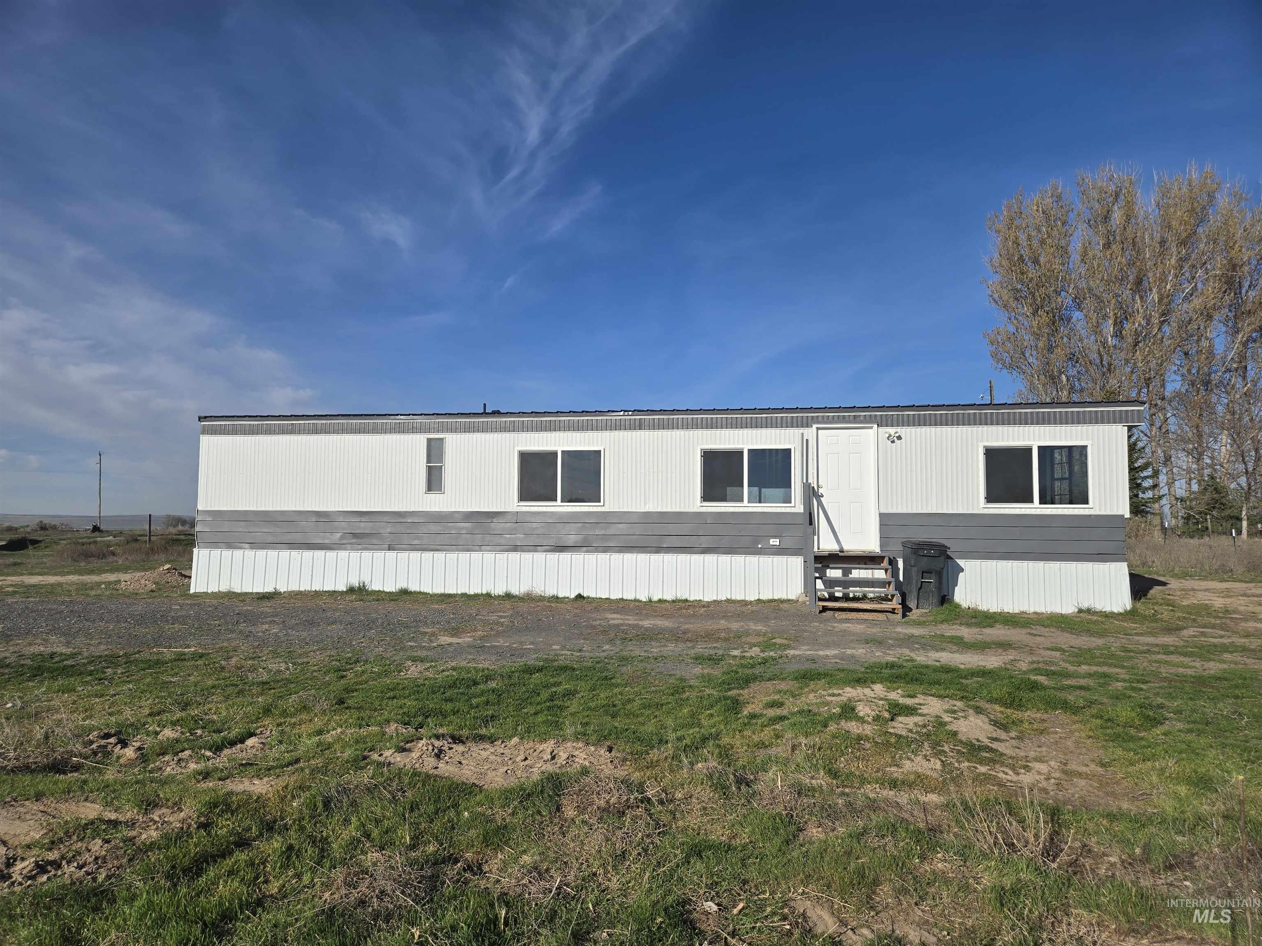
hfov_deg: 73.9
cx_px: 631
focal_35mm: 23
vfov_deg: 58.9
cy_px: 473
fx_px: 839
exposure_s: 1/3427
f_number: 1.8
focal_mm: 5.4
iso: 25
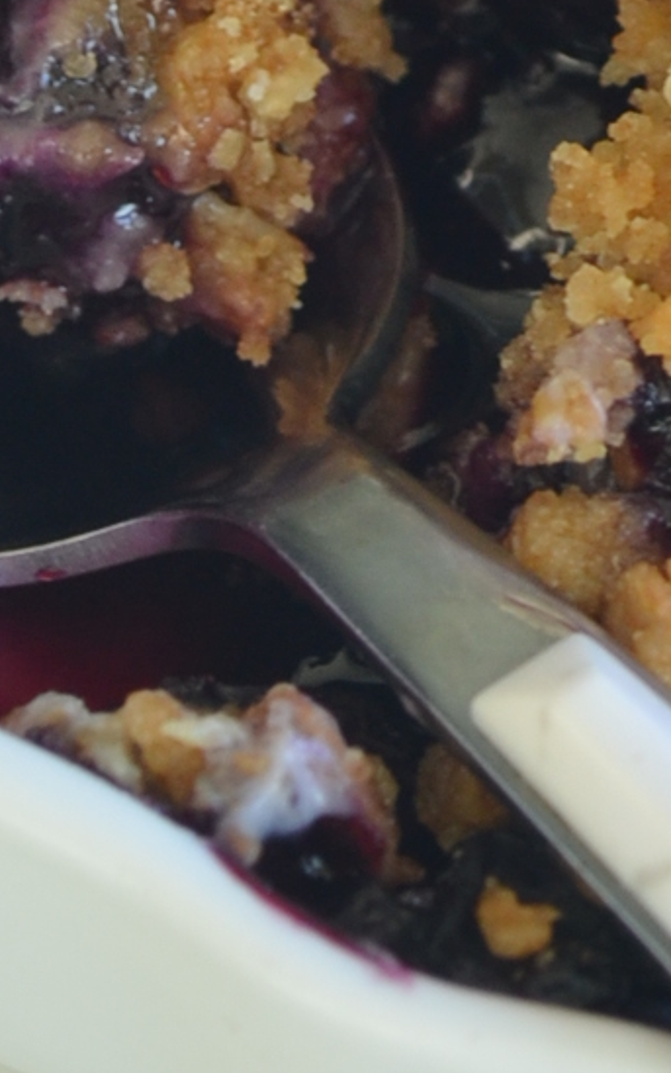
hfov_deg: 3.8
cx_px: 698
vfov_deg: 6.1
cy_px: -4
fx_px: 10025
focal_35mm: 343
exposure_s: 1/60
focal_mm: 50
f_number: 8
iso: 280
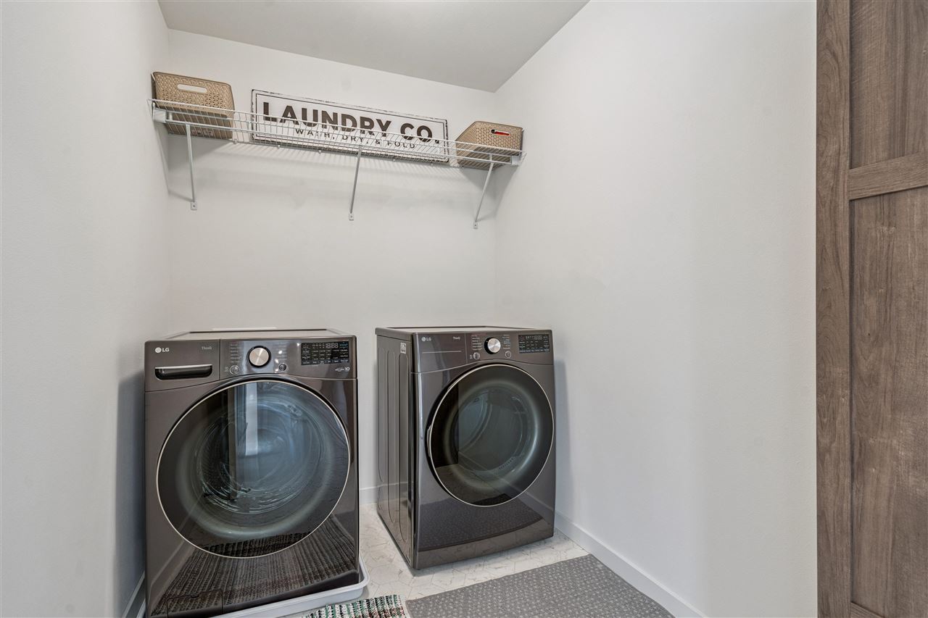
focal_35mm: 17
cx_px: 464
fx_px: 438
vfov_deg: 70.4
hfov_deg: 93.3
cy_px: 309
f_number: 8
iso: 400
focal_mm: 17
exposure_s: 1/13
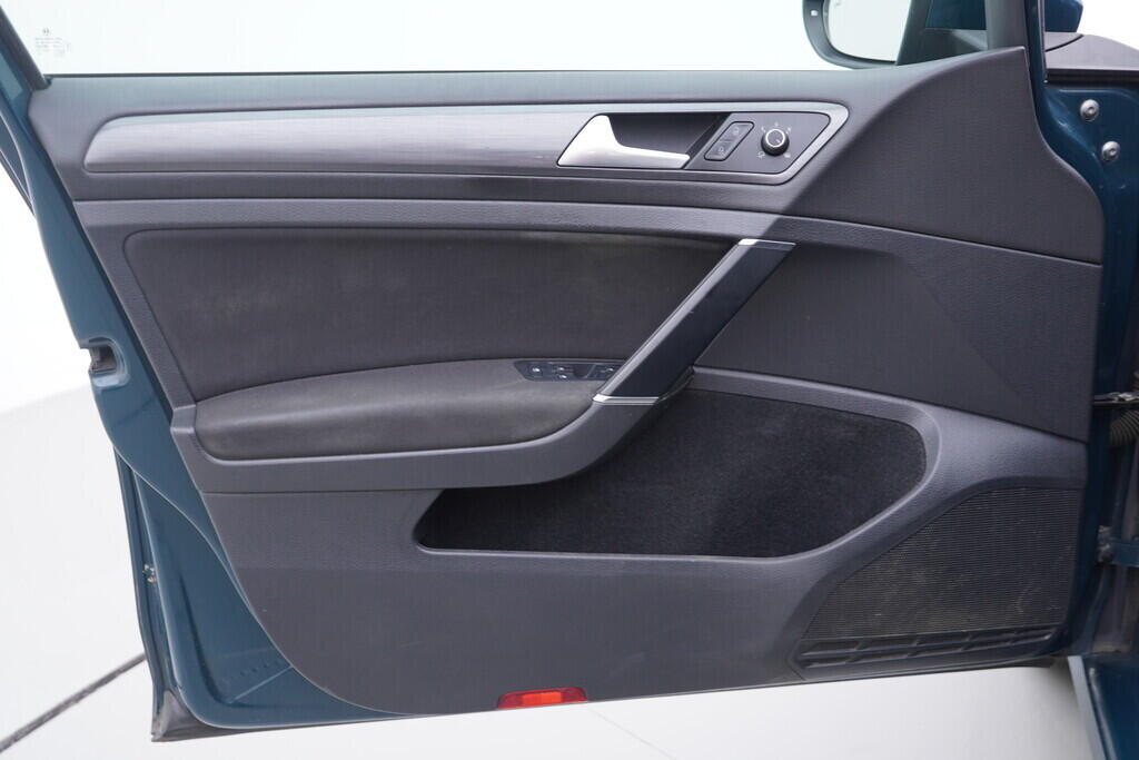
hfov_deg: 53.1
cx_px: 570
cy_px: 380
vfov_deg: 36.9
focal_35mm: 36
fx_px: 1139
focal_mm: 24
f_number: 2.8
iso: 125
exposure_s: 1/40
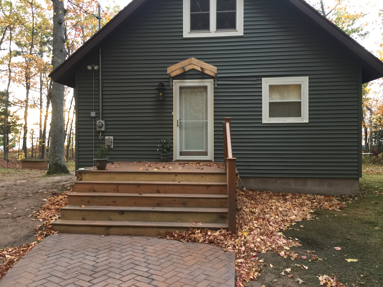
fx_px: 321
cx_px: 192
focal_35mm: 29
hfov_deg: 61.7
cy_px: 144
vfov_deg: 48.2
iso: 80
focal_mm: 4.15
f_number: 2.2
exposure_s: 1/15
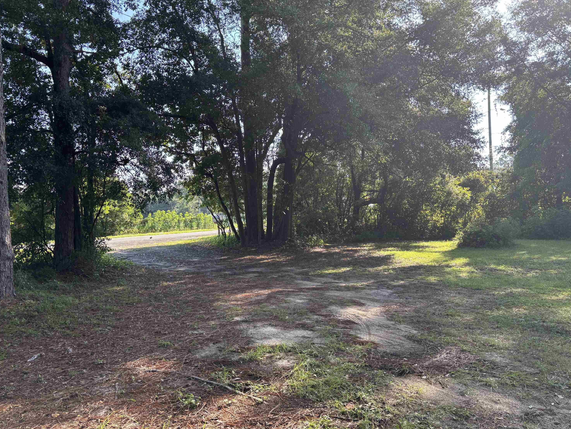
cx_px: 291
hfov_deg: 65.3
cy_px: 213
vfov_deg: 51.4
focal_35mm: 27
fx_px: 445
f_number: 1.6
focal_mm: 5.96
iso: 50
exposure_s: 1/206
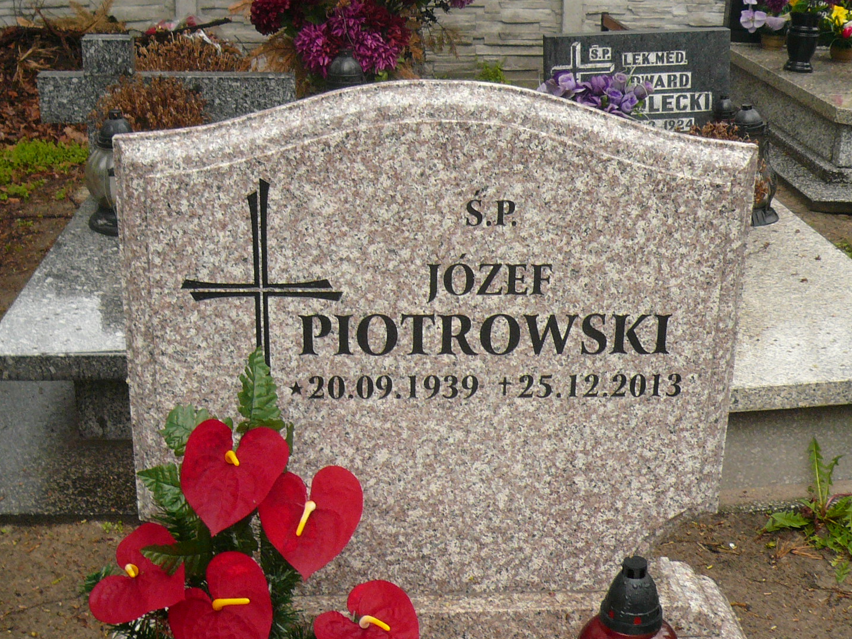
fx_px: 1206
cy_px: 306
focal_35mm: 49
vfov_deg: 29.7
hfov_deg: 38.9
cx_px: 456
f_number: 2.8
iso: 100
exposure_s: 1/60
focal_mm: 4.7
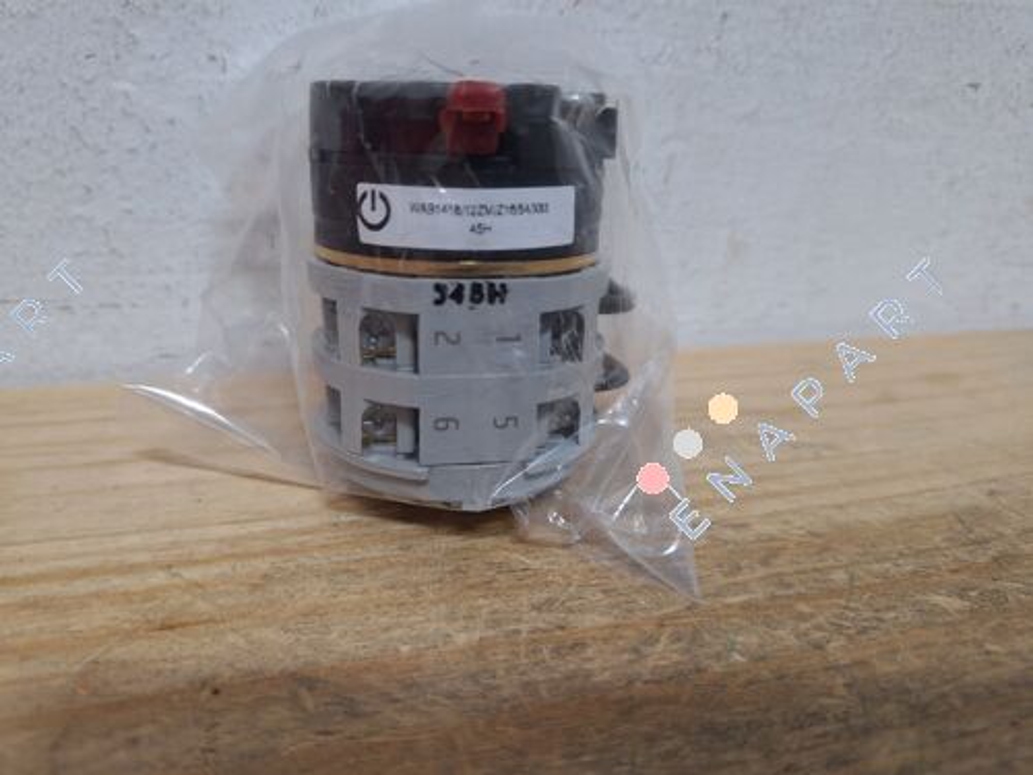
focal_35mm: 23
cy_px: 388
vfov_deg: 58.9
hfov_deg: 73.9
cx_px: 516
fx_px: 686
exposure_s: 1/33
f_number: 1.8
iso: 250
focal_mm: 5.54
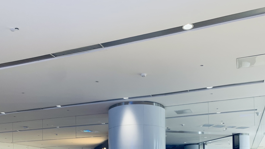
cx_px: 133
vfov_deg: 28.2
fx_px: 267
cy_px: 167
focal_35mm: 38
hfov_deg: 52.8
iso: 64
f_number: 1.8
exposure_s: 1/50
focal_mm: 4.25
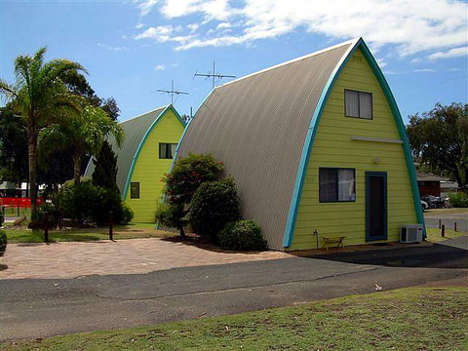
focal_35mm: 38
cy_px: 176
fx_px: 514
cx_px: 234
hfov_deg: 49.0
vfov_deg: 37.7
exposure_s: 1/707
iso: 50
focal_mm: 6.3
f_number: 4.6
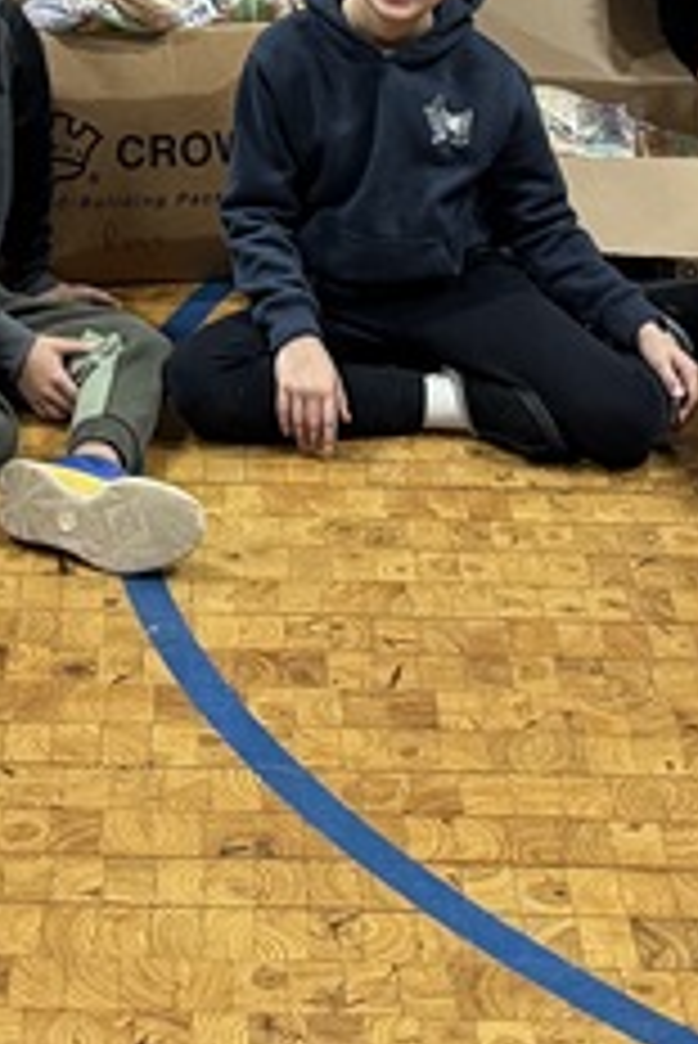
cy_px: -657
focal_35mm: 110
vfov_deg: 16.4
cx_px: 63
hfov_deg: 12.4
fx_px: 3194
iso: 400
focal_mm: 6.76
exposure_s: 1/60
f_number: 1.78
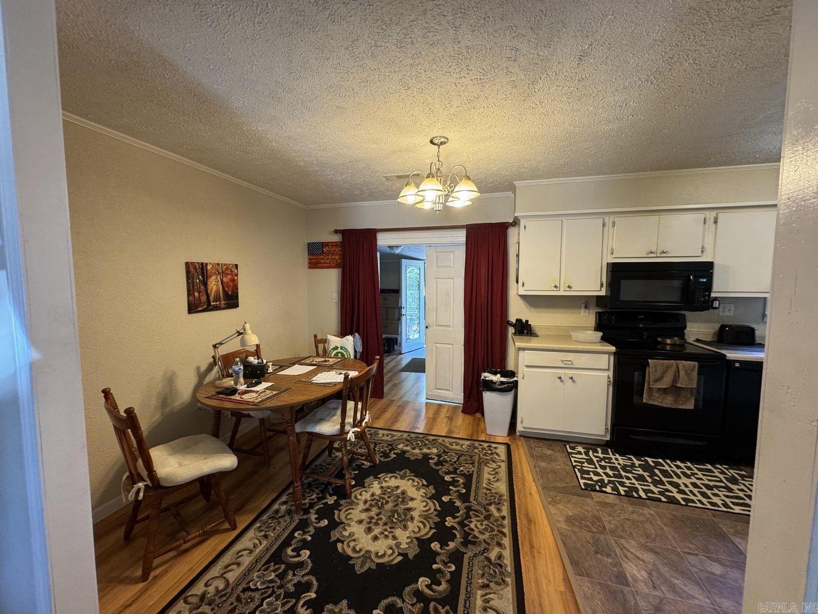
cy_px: 307
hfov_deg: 102.1
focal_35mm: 14
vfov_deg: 85.7
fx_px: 331
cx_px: 409
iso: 250
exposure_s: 1/60
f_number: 2.2
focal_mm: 2.22
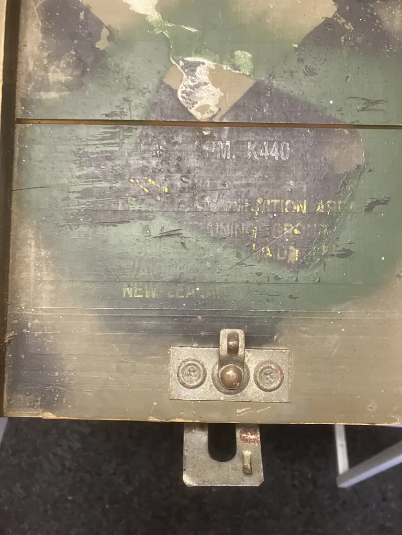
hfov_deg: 49.7
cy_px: 268
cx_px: 201
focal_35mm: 28
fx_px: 434
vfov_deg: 63.4
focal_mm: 3.99
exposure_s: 1/50
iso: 160
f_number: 1.8
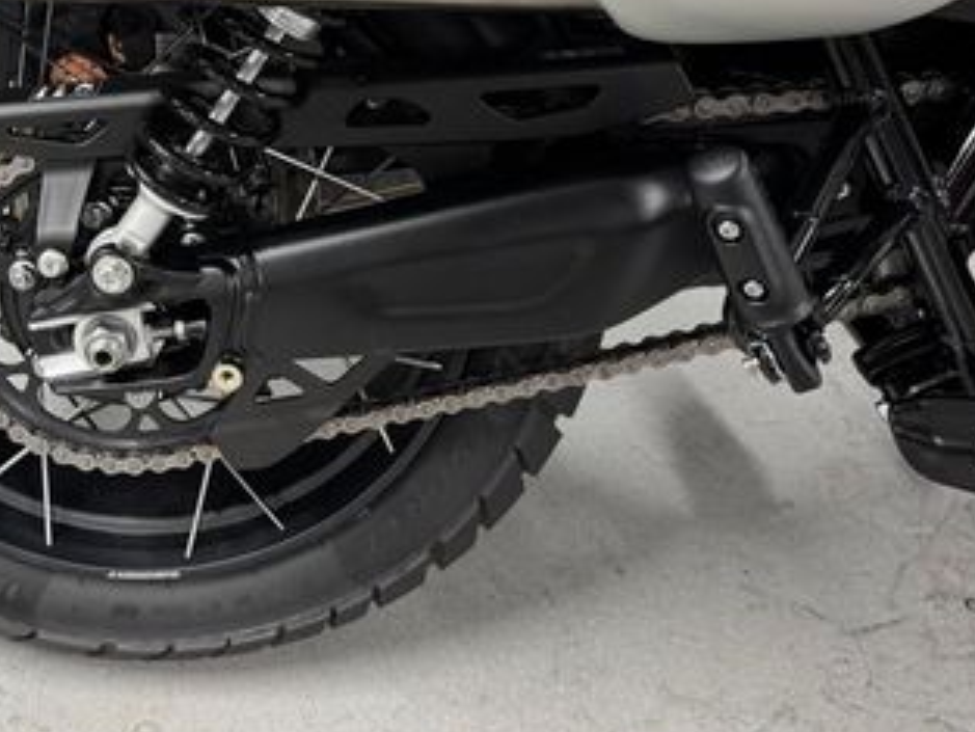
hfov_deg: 37.7
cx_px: 221
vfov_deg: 28.9
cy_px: 121
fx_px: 1381
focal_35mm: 49
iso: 250
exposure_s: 1/50
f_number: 1.78
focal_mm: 6.76
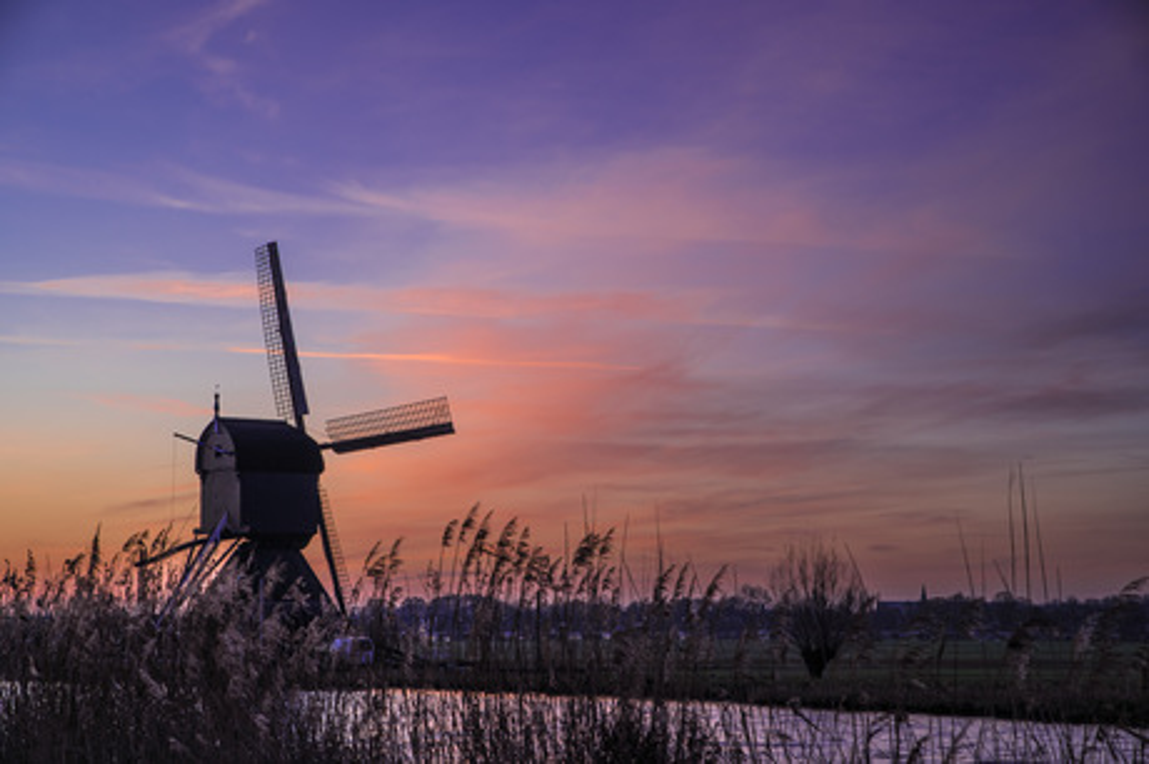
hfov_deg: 32.4
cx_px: 574
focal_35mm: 62
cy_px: 382
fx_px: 1977
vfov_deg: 21.9
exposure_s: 1/40
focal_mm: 62
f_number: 7.1
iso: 100
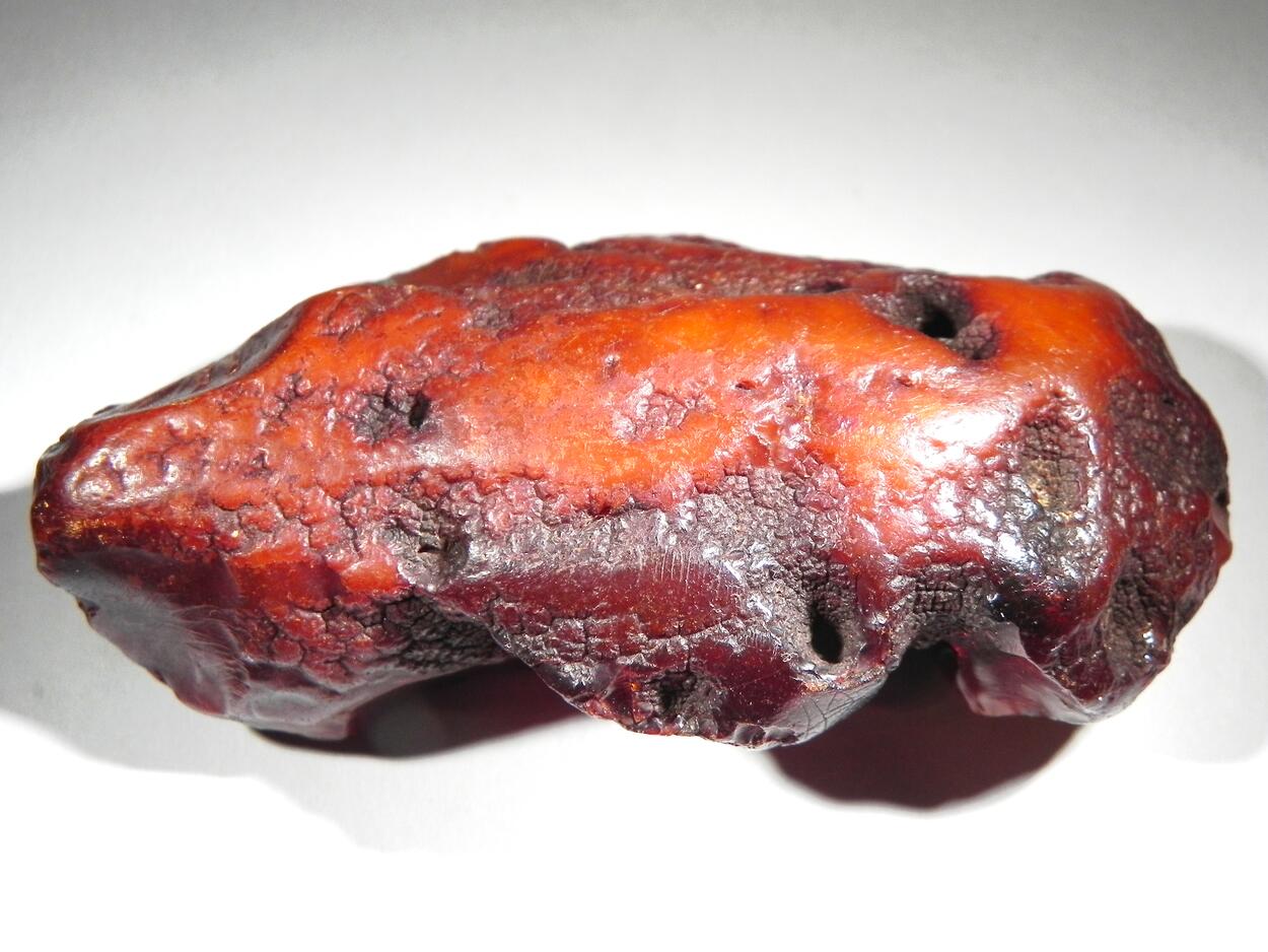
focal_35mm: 33
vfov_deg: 43.0
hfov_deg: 55.3
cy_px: 476
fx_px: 1209
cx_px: 634
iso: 160
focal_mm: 5.9
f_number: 2.8
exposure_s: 1/92.6
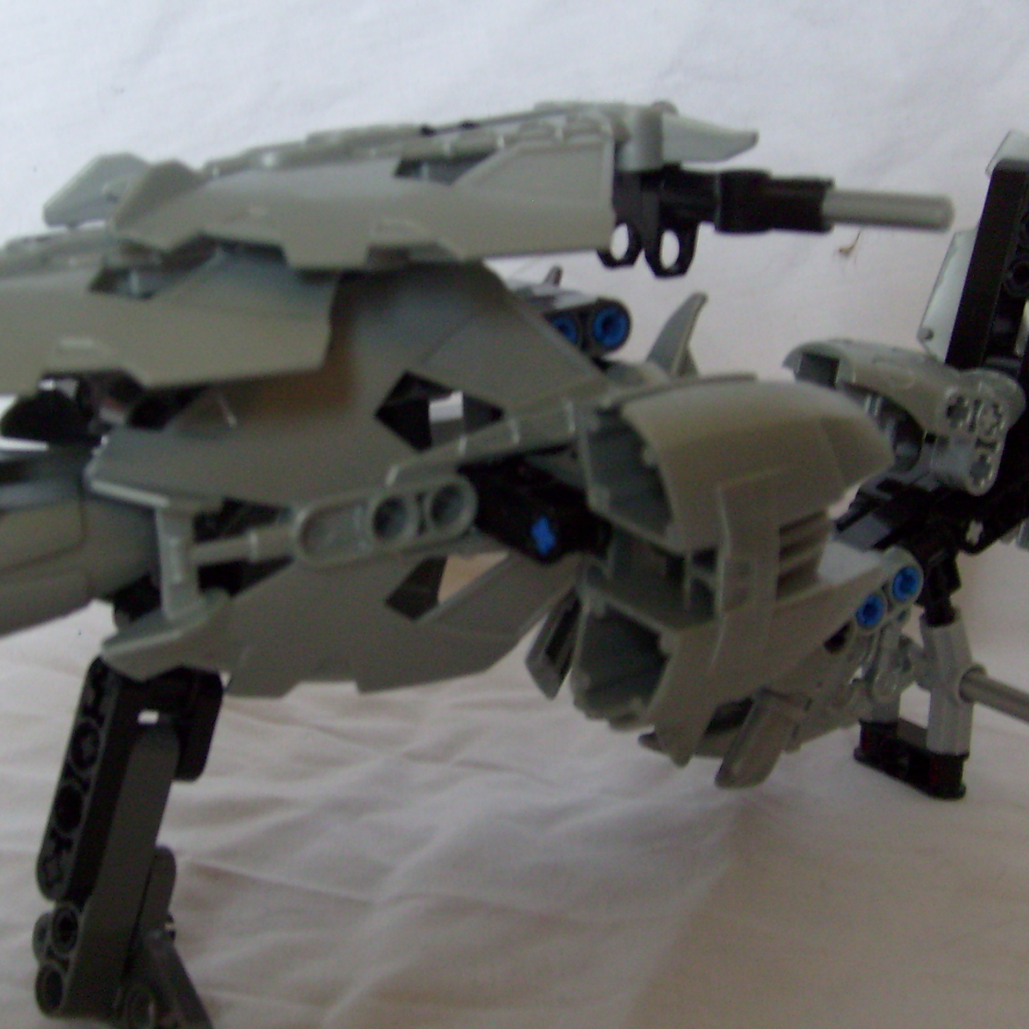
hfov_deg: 31.0
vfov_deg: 31.1
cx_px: 416
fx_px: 1850
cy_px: 484
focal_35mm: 55
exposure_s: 1/30
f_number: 2.8
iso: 100
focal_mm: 5.8
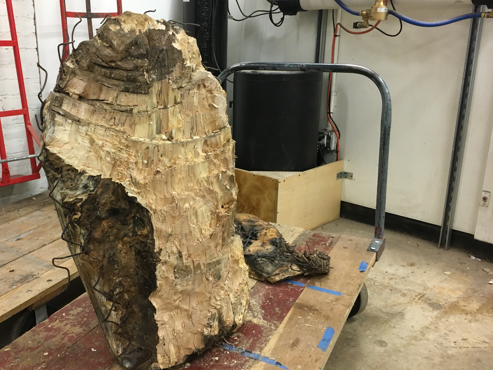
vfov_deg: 38.7
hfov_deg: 49.6
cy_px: 190
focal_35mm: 37
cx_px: 185
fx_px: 527
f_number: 2.2
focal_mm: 4.15
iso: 100
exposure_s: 1/30
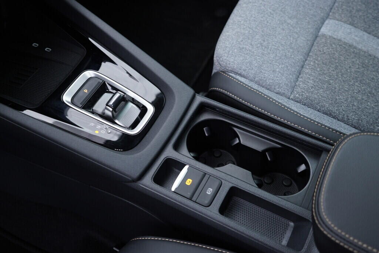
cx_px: 190
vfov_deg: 36.9
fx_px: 379
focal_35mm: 36
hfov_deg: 53.1
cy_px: 126
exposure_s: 1/40
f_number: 2.8
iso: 200
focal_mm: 24
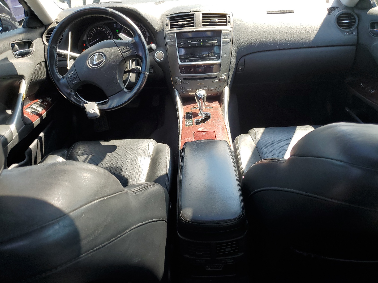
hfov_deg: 67.3
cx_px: 189
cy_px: 142
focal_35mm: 26
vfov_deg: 53.1
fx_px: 284
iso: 50
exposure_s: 1/312
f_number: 1.5
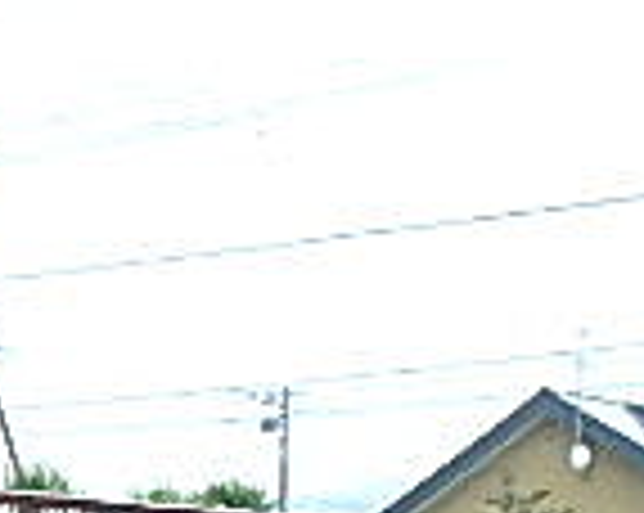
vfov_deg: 15.2
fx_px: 1751
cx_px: -500
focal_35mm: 92
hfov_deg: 17.2
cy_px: 814
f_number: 3.5
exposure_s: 1/500
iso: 125
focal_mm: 3.7
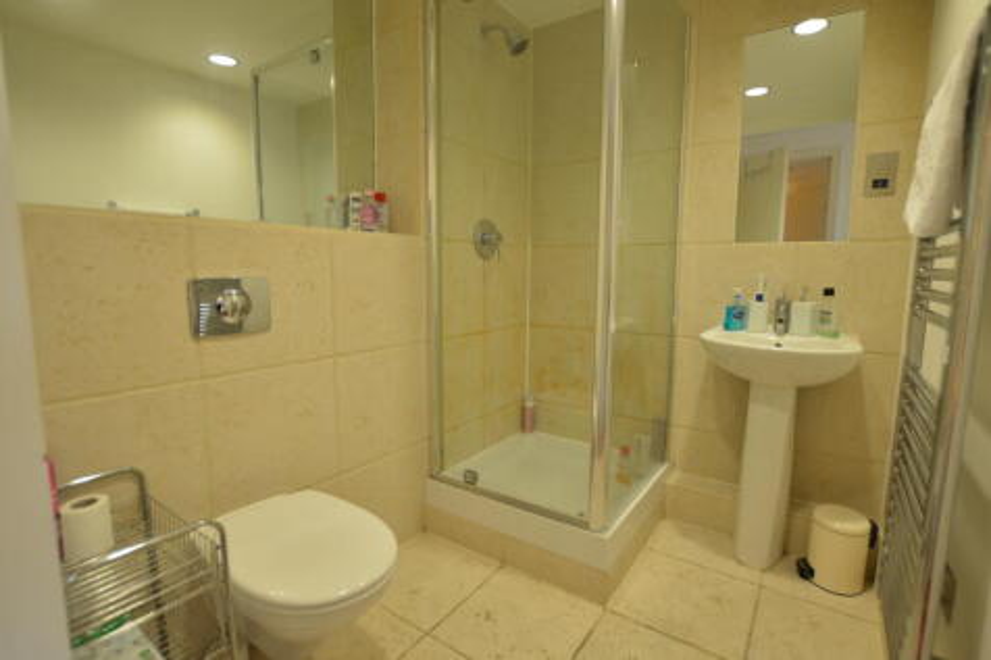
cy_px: 330
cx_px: 496
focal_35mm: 16
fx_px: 454
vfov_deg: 72.0
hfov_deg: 95.0
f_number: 3.5
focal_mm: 11
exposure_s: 1/20
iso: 400
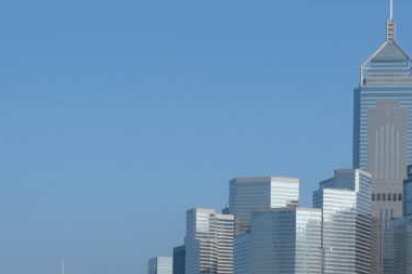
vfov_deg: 11.6
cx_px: 316
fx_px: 1327
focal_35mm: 116
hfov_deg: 17.5
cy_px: 323
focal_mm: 28.9
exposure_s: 1/340
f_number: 9
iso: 200
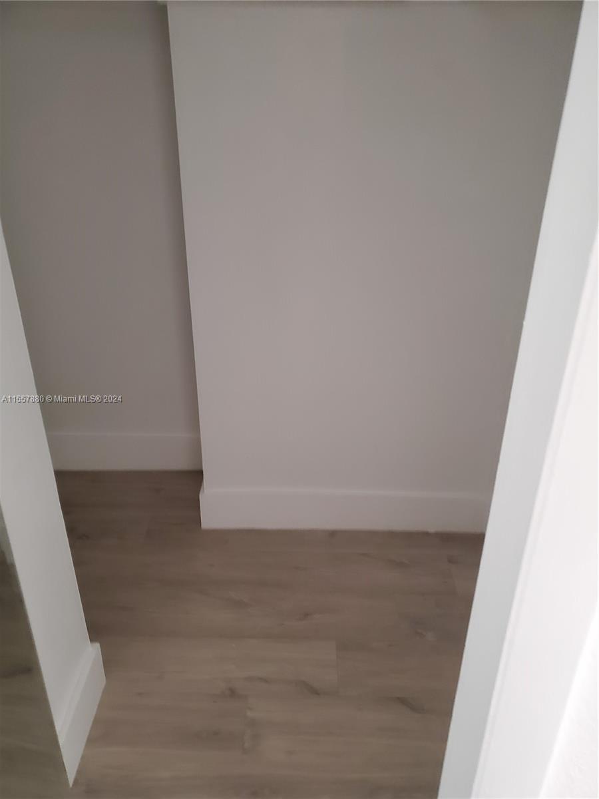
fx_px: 600
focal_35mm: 26
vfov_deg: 67.3
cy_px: 400
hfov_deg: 53.1
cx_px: 300
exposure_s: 1/40
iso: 400
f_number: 1.5
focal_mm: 4.3
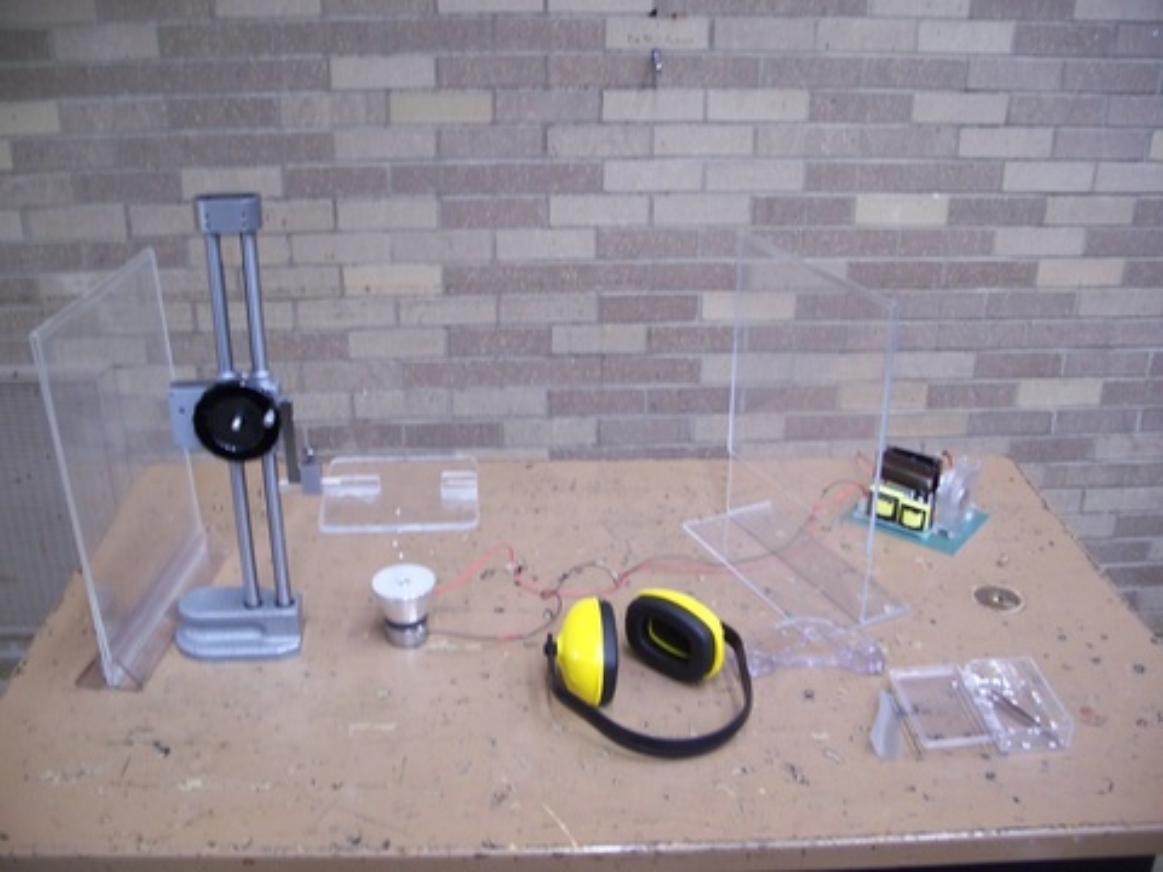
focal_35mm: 37
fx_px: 1243
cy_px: 436
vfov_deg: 38.7
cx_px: 582
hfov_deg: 50.1
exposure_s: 1/13
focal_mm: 7.8
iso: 200
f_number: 2.8
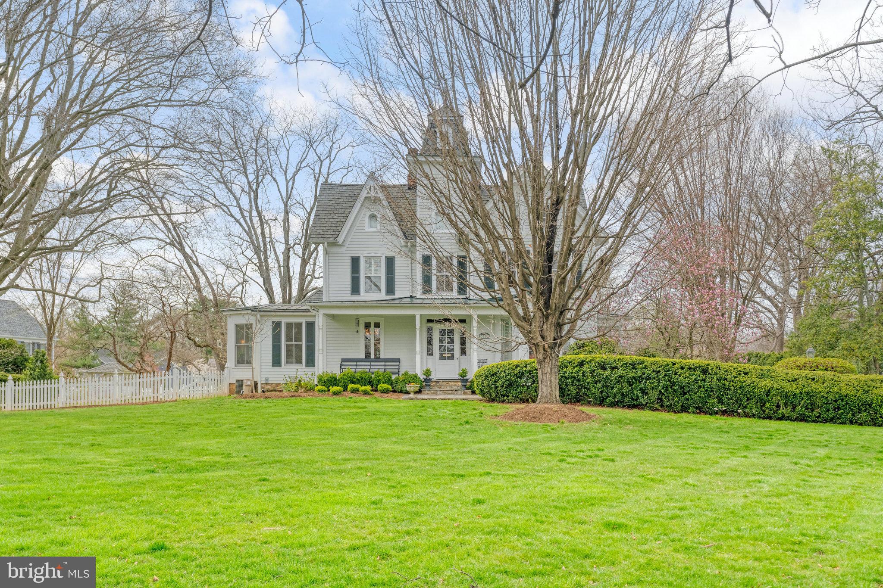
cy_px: 294
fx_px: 785
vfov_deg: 41.1
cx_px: 442
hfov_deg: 58.7
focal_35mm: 32
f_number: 7.1
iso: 1250
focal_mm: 32
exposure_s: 1/200
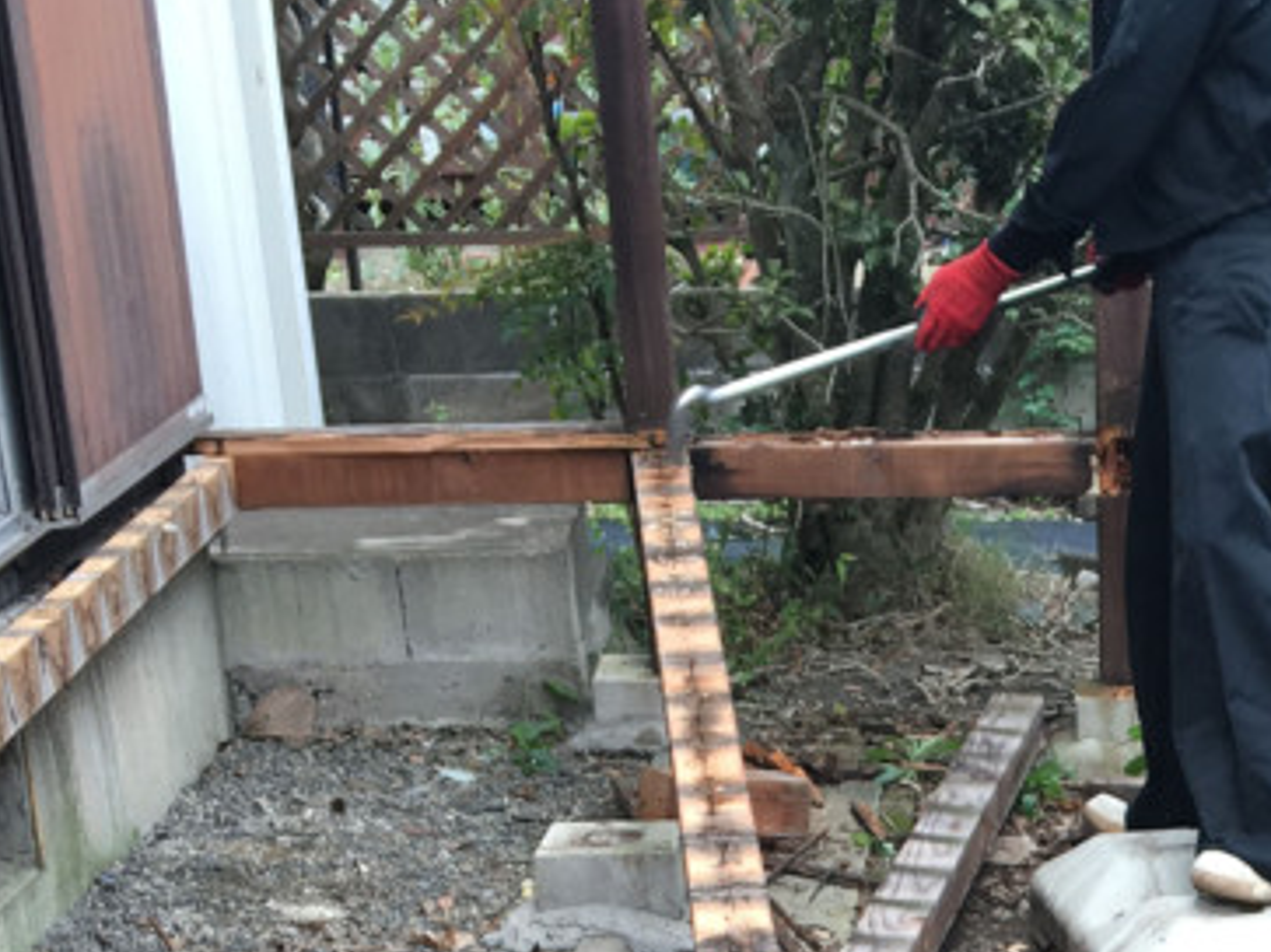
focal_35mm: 64
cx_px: 914
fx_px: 2349
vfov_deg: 21.9
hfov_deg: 29.9
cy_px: 987
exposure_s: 1/60
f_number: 2.2
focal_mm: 4.15
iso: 25
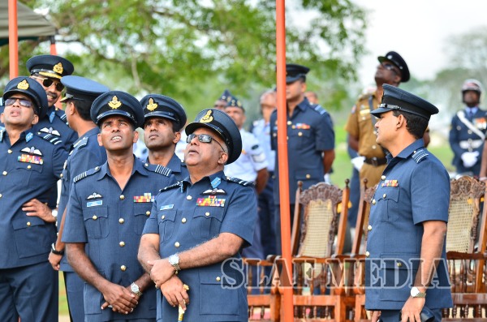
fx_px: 3745
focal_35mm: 278
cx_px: 244
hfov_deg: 7.4
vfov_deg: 4.9
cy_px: 161
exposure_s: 1/250
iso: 200
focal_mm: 185
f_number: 5.6
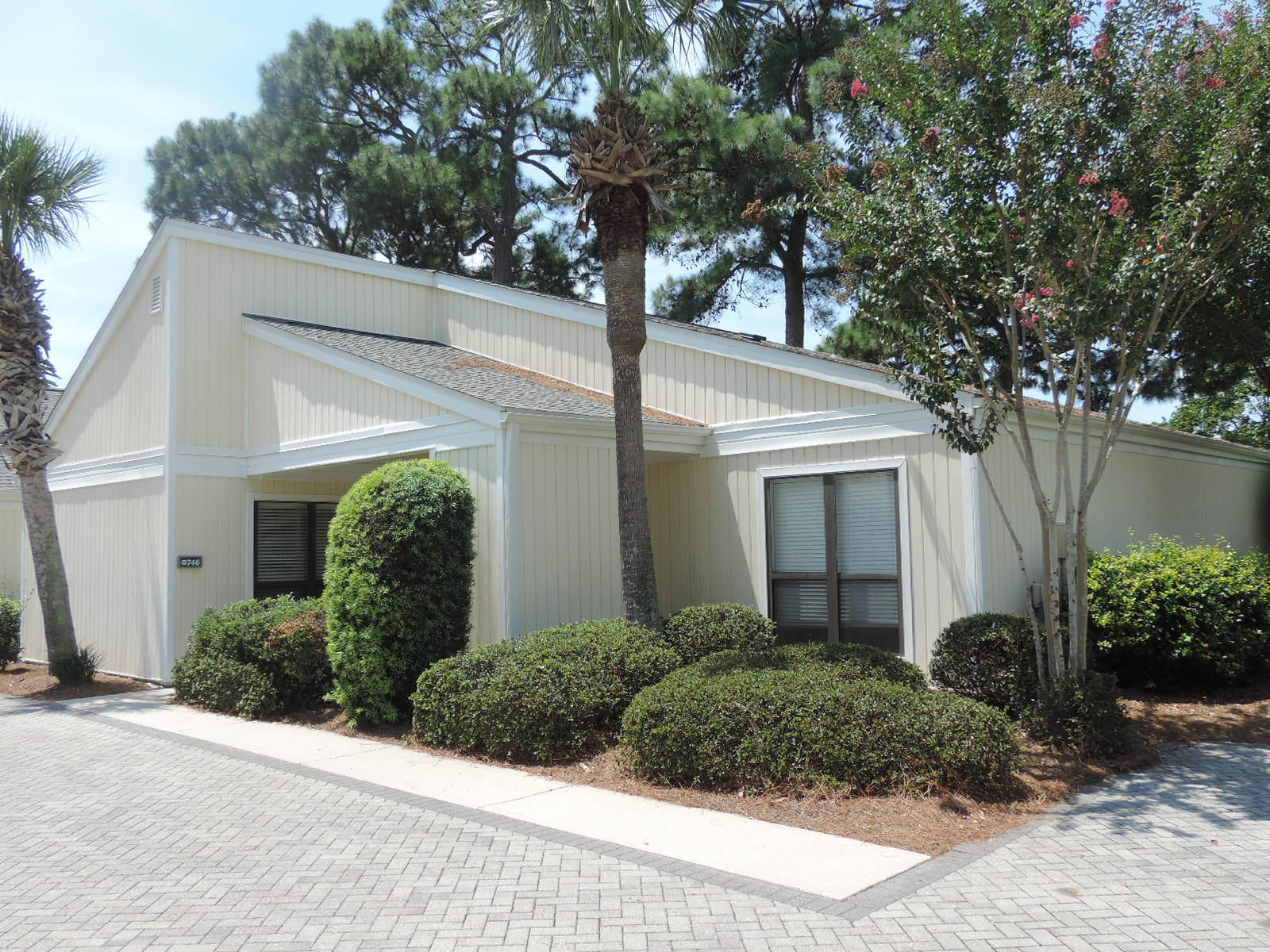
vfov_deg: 46.8
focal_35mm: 30
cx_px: 635
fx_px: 1101
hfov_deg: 60.0
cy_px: 476
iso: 80
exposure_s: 1/800
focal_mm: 5.3
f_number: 3.1
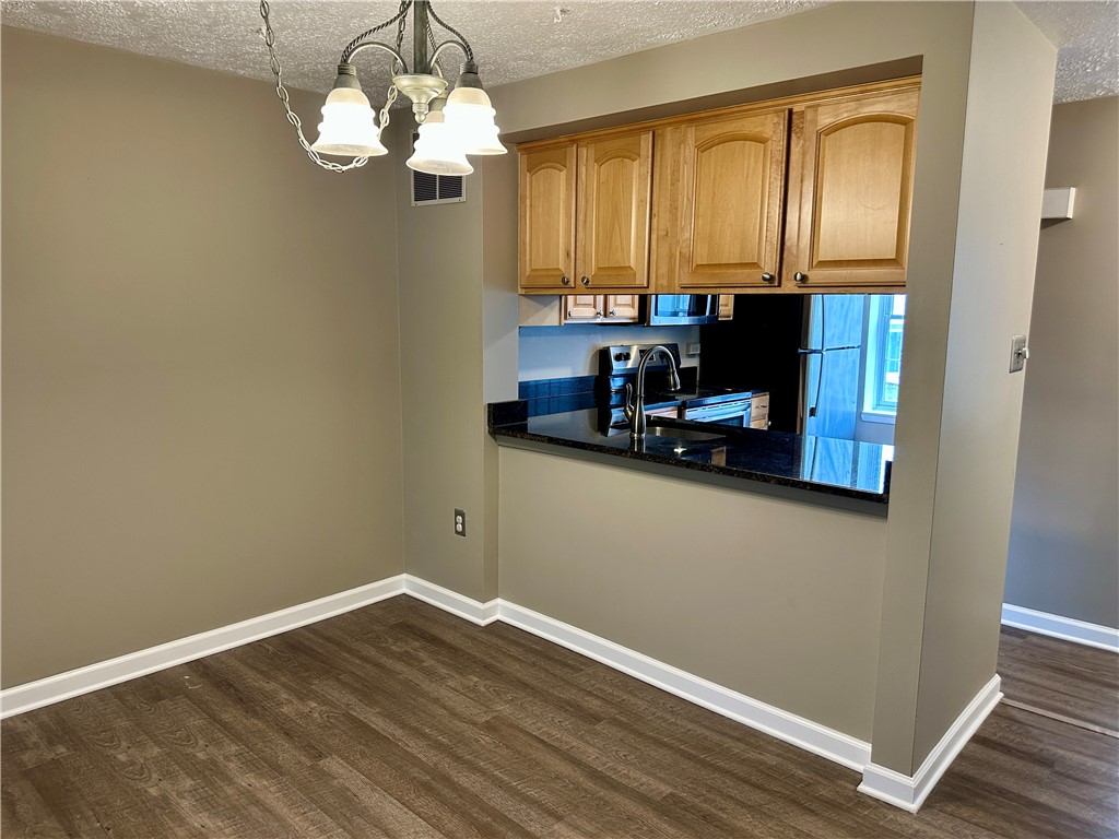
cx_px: 560
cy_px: 420
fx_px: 776
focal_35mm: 24
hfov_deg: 71.6
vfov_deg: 56.8
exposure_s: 1/60
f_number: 1.78
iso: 200
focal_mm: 6.86
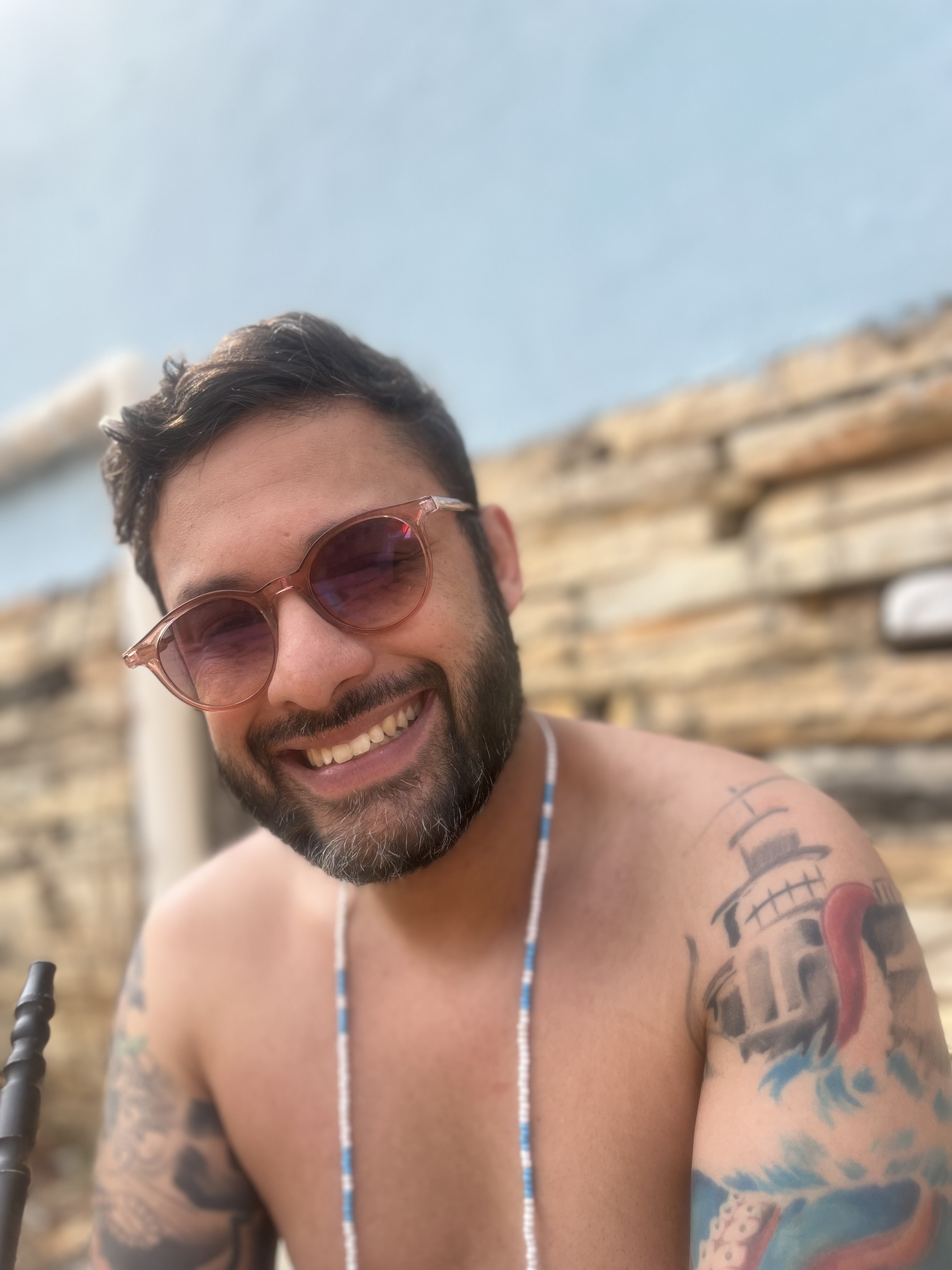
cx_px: 476
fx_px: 953
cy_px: 635
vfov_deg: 67.3
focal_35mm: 26
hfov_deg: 53.1
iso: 50
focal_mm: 5.1
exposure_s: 1/1028
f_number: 1.6
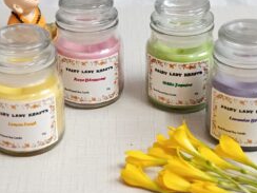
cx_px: 136
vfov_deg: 18.1
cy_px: 52
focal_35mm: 81
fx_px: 601
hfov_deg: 24.1
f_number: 4.5
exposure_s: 1/33.3
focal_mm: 7.08
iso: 1250
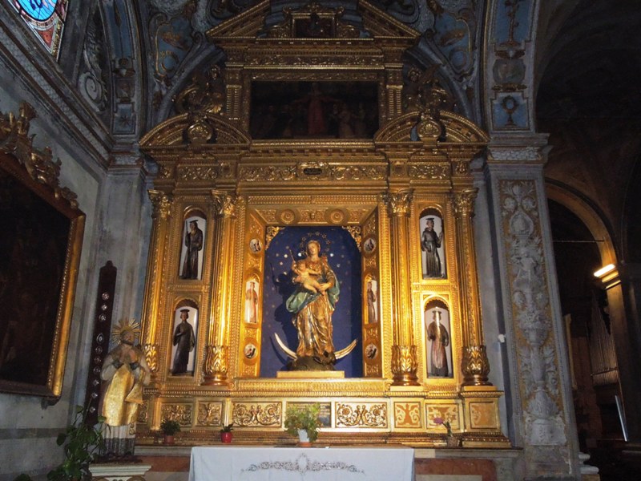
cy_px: 240
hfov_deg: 63.4
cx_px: 320
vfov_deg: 49.7
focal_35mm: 28
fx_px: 518
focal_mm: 5
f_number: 3.5
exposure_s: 1/30
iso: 800
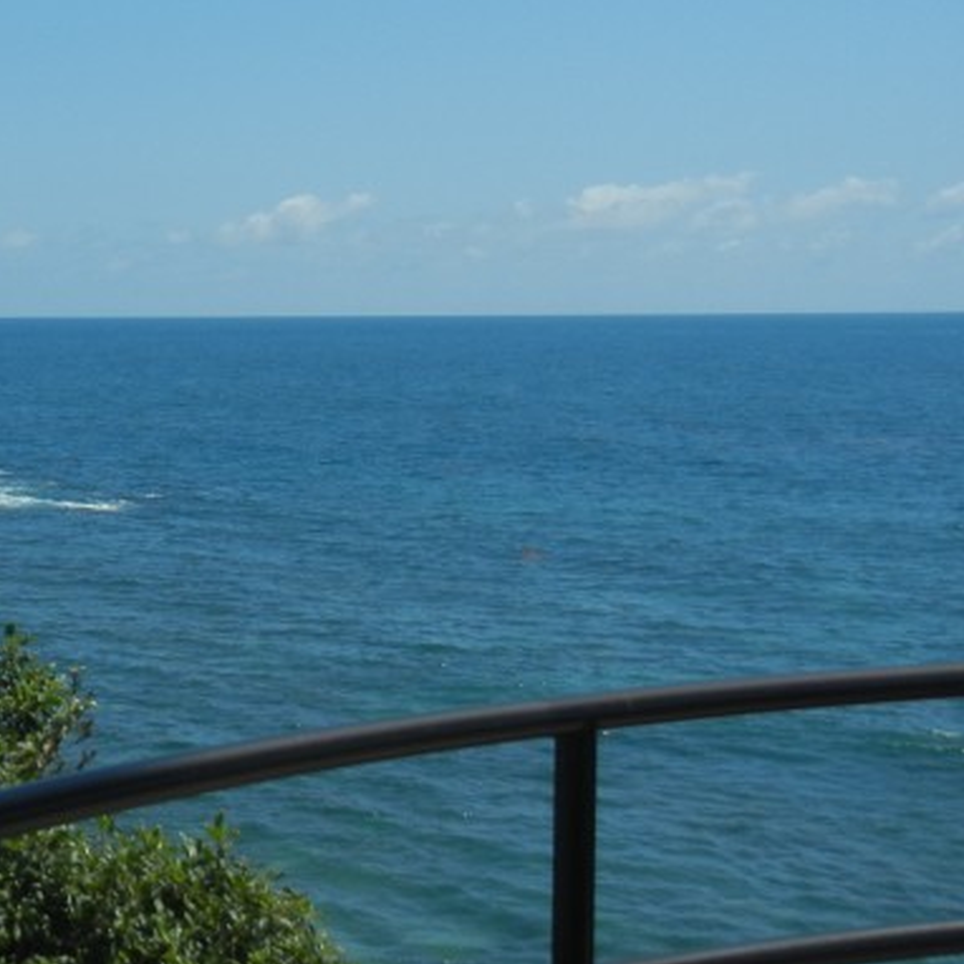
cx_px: -204
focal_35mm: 71
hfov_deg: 22.4
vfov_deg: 24.3
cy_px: 363
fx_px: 2237
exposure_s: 1/672
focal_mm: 5.4
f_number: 7
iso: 160
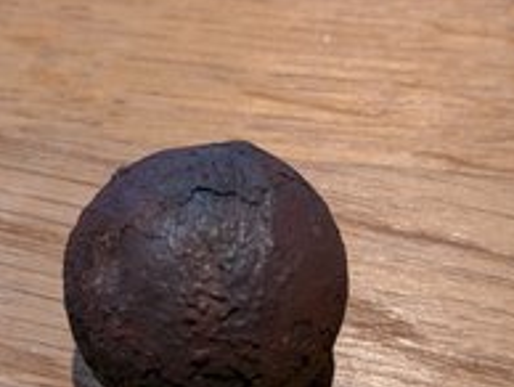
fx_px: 996
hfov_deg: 28.9
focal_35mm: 67
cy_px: 256
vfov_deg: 21.9
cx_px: 236
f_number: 2
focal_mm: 4.67
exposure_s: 1/81.3
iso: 395
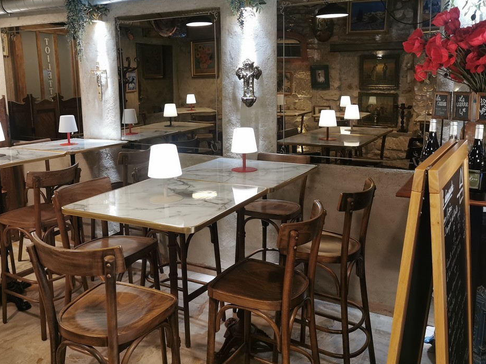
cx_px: 216
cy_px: 158
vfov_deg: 40.6
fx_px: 491
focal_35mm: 35
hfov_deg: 52.5
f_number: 1.6
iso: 200
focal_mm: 5.56
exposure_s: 1/50
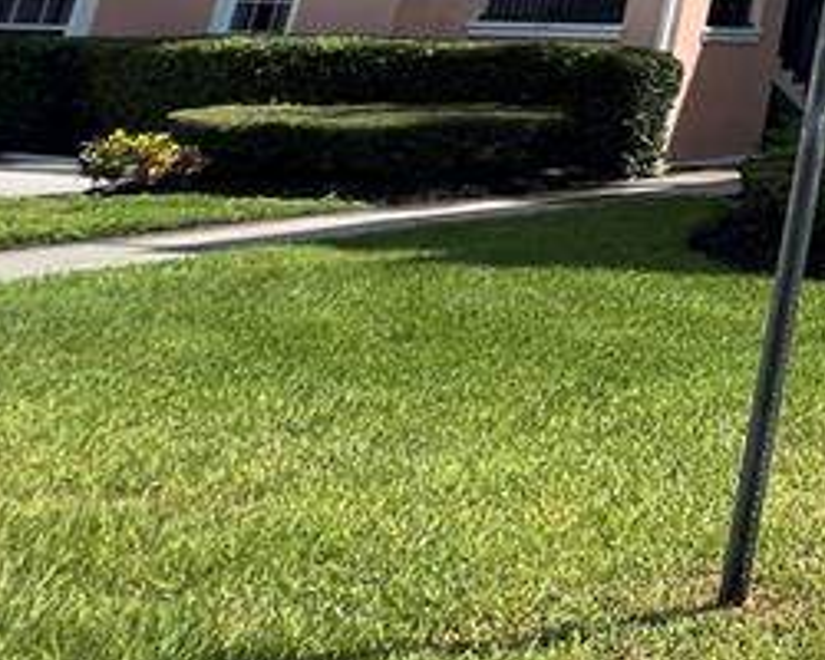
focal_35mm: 52
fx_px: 1270
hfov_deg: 20.1
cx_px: 1604
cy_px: -320
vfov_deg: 23.5
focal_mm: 1.57
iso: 32
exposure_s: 1/803
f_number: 1.8
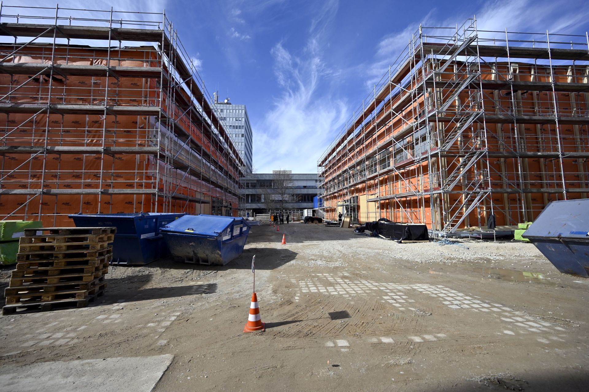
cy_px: 196
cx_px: 294
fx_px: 229
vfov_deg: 81.1
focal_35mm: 14
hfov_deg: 104.3
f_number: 4
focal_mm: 14
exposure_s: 1/1600
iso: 100
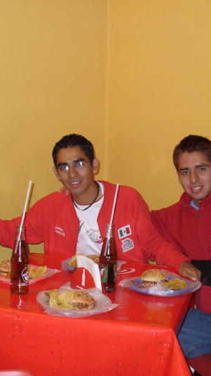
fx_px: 537
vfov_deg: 38.5
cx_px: 65
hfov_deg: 22.1
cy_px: 188
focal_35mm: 54
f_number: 2.8
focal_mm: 6.1
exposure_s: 1/8
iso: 150
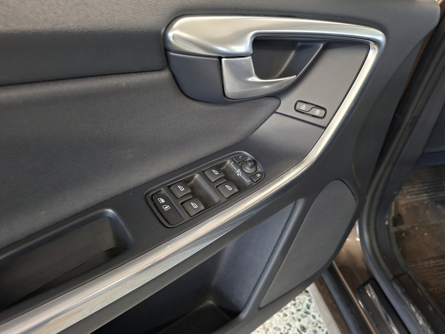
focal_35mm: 23
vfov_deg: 58.9
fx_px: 296
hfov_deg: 73.9
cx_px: 222
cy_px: 167
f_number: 1.8
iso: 320
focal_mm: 5.54
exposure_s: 1/33
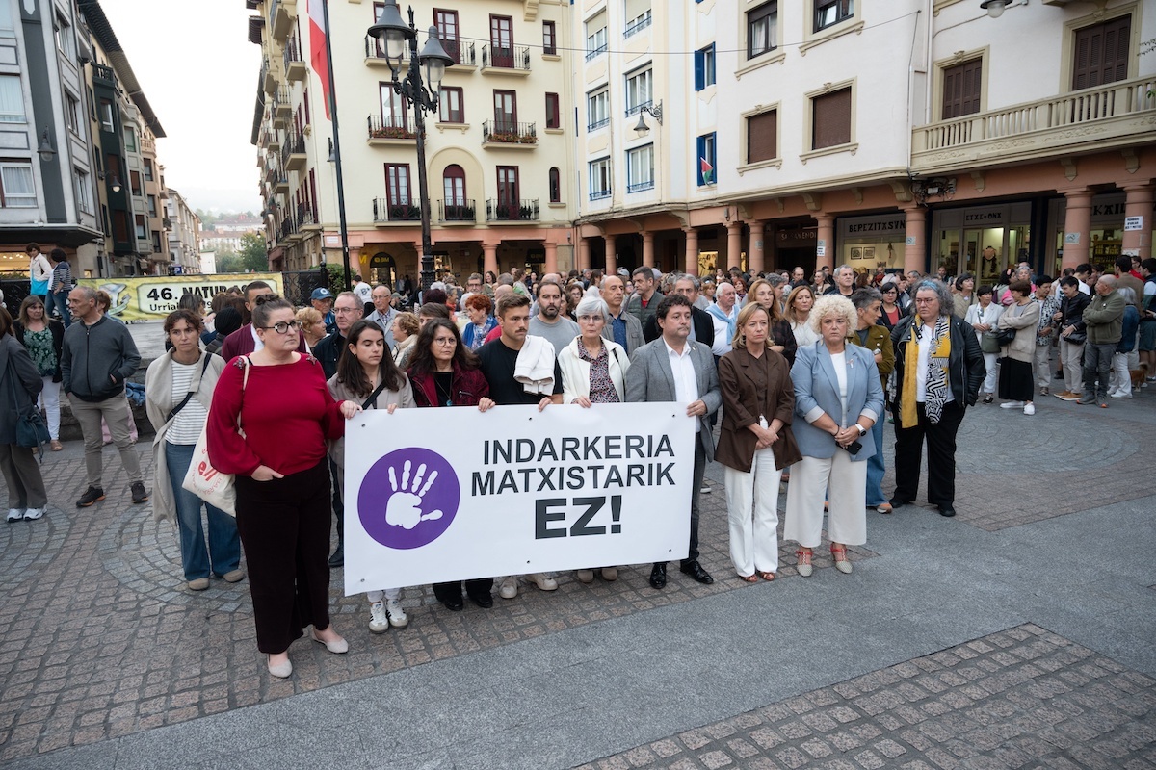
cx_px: 578
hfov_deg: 73.7
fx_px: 771
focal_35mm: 24
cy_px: 385
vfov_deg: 53.1
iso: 1000
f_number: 4
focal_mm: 24
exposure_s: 1/200
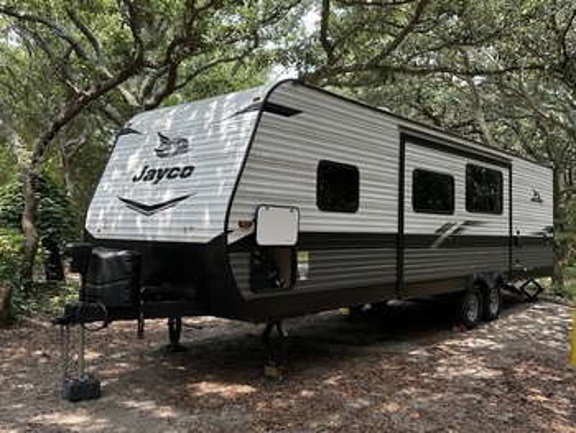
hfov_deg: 71.6
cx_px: 288
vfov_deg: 56.9
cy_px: 216
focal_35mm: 24
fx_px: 400
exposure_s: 1/369
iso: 80
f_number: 1.78
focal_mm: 6.86
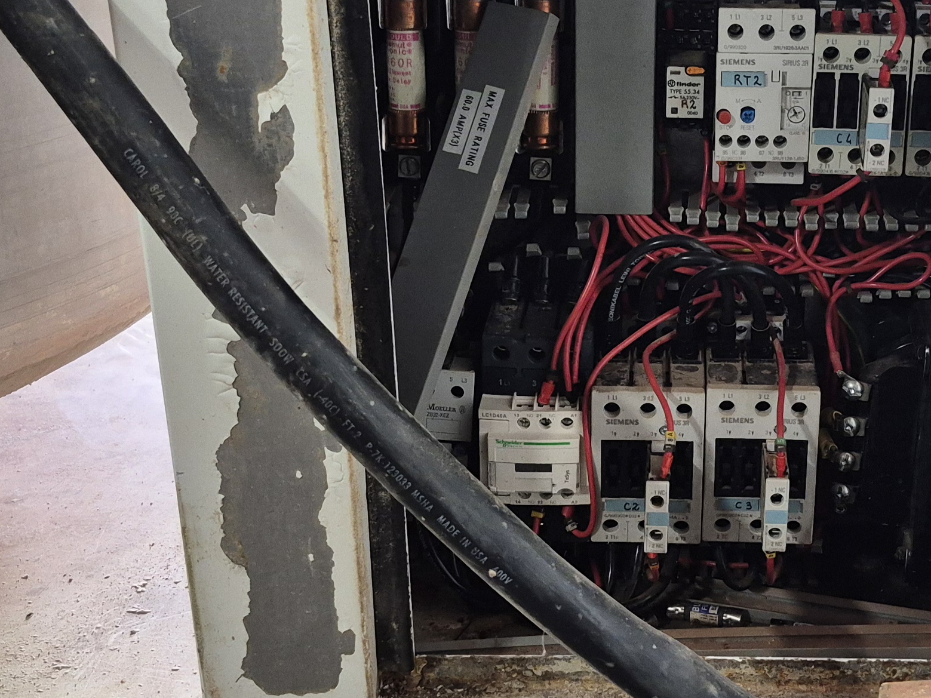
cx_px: 673
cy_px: 254
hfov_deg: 32.2
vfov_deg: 24.7
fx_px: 1587
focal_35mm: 59
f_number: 1.8
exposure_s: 1/120
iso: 320
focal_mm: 5.4
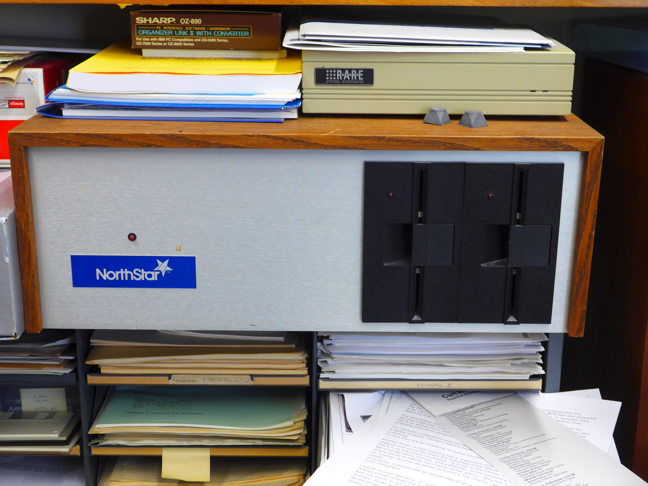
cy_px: 243
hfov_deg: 36.2
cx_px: 324
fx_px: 992
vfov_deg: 27.5
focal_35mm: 53
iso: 400
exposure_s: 1/30
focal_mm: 11.3
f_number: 3.4
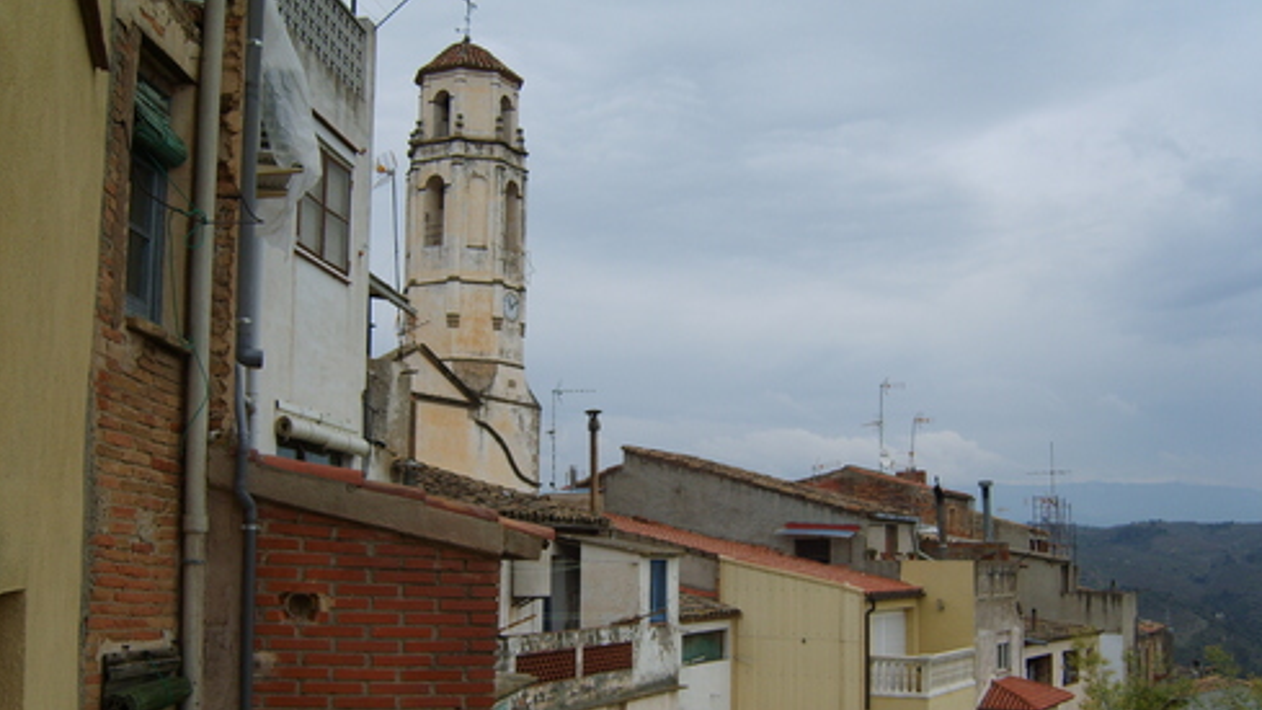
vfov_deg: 30.3
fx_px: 1305
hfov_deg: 51.6
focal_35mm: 39
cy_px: 453
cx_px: 632
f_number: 2.8
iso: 50
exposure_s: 1/1000
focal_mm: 7.4
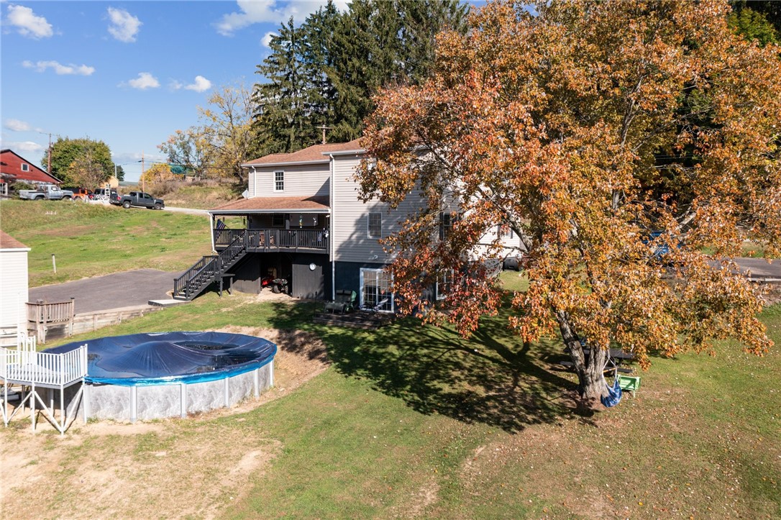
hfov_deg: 65.5
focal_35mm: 28
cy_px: 260
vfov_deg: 46.4
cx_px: 390
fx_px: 607
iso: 100
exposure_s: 1/120
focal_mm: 10.26
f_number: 4.5
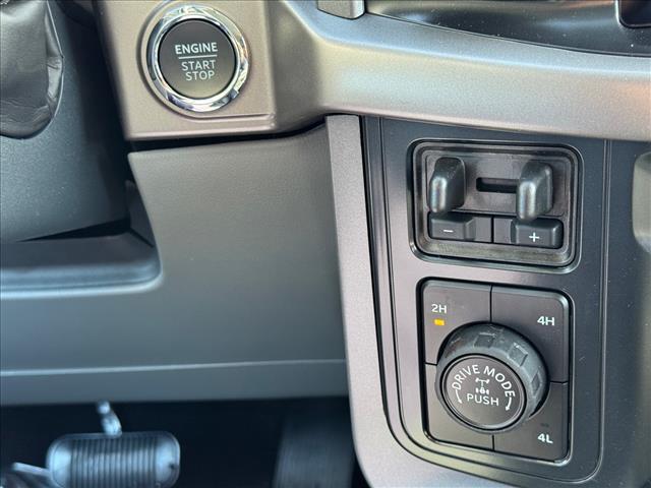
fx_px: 903
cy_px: 244
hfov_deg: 39.7
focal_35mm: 48
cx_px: 326
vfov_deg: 30.3
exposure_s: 1/60
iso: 200
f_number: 1.78
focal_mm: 6.76
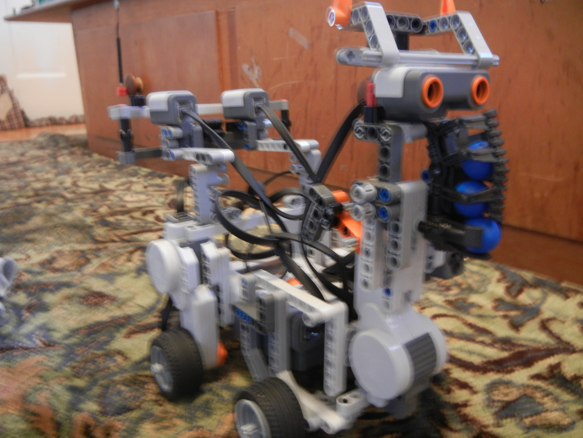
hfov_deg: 60.0
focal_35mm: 30
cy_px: 219
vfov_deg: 46.8
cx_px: 292
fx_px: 505
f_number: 3.5
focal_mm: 5.4
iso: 400
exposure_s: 1/2.7
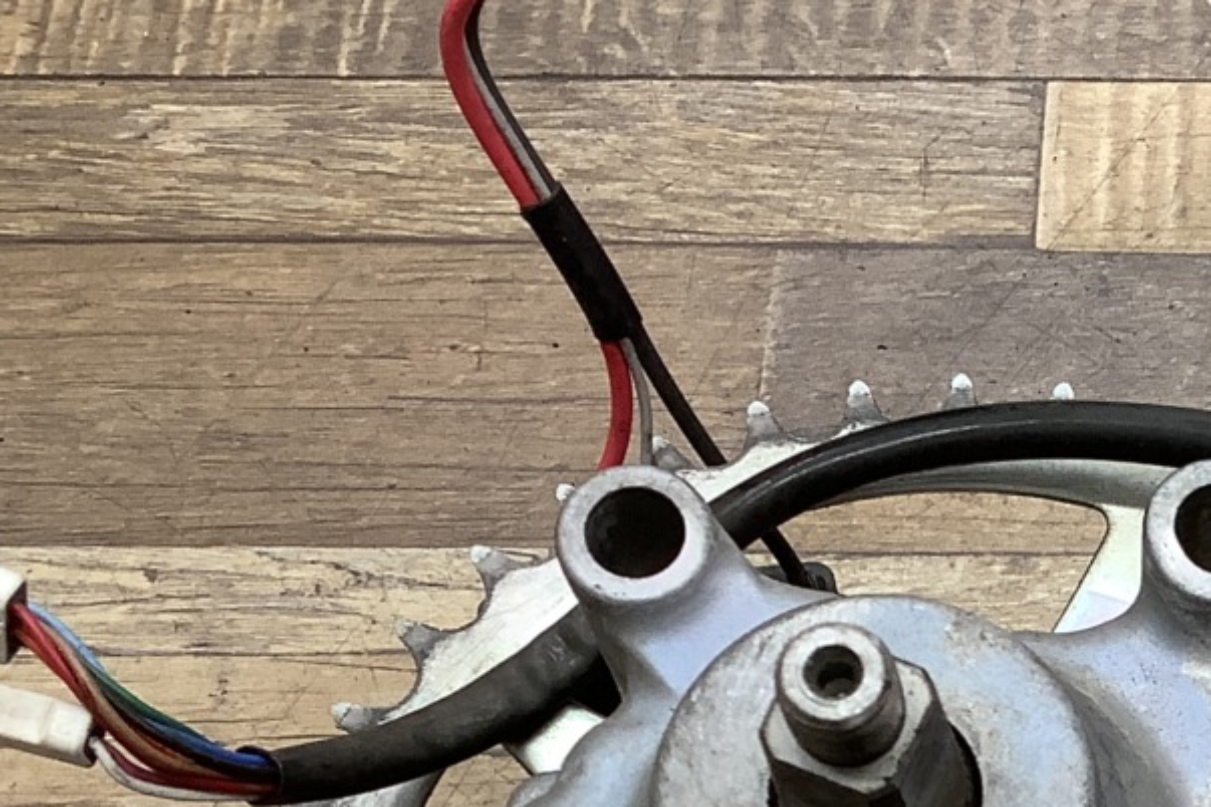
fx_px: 2960
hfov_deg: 21.5
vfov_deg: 14.9
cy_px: 1009
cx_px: 1440
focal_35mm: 88
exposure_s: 1/50
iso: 80
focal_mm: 3.3
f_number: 2.4
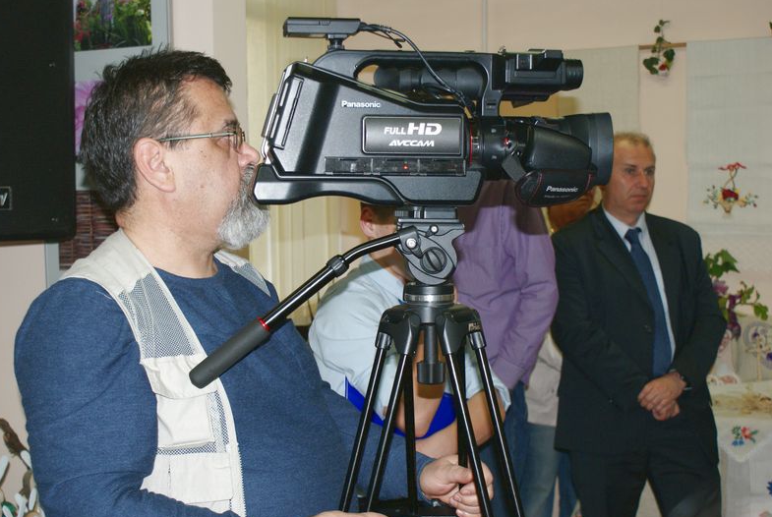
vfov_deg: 25.4
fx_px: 1149
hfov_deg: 37.1
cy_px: 259
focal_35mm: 54
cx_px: 380
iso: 400
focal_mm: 35
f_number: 5.6
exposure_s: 1/60
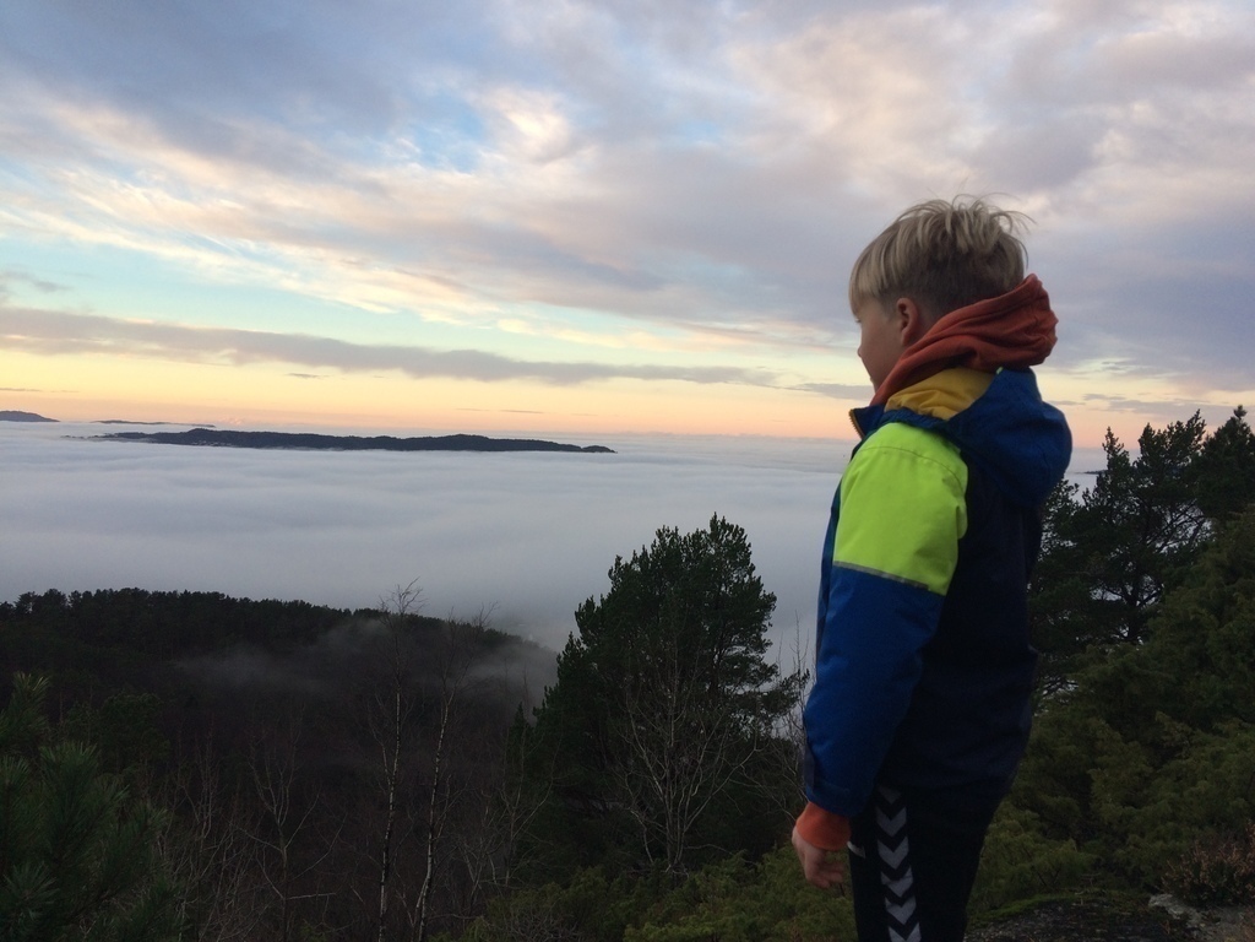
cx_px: 628
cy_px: 471
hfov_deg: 61.7
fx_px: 1051
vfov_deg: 48.2
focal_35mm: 29
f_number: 2.2
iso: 32
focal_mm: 4.15
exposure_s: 1/100
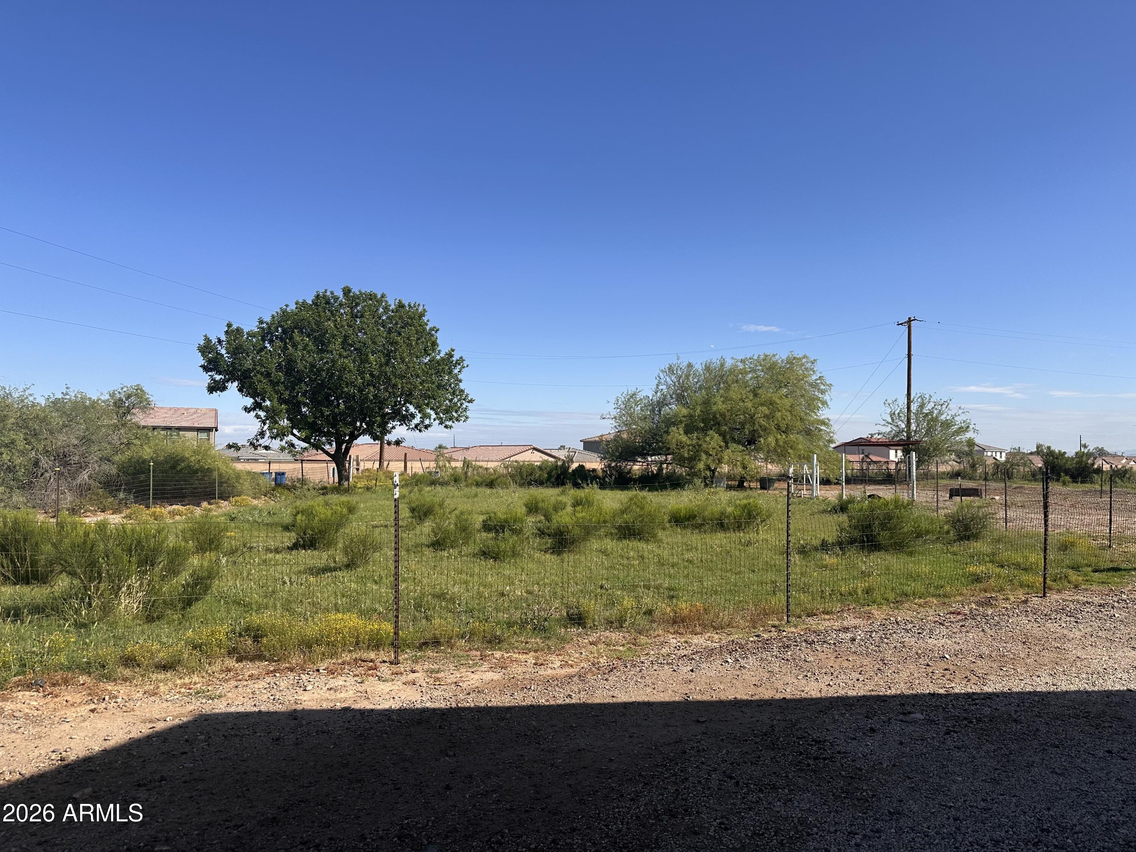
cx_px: 568
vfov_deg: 56.8
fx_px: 788
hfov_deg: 71.6
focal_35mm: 24
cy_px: 426
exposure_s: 1/5000
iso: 80
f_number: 1.78
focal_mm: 6.86
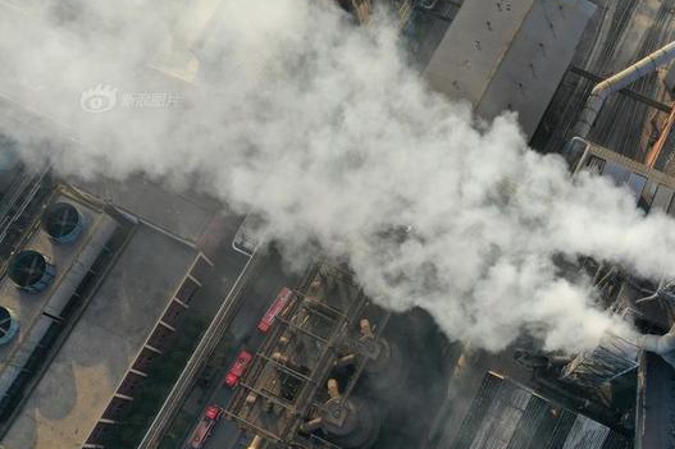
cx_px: 389
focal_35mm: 34
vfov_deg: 38.8
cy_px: 261
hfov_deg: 55.6
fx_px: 637
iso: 100
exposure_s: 1/240
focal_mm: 10.26
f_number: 5
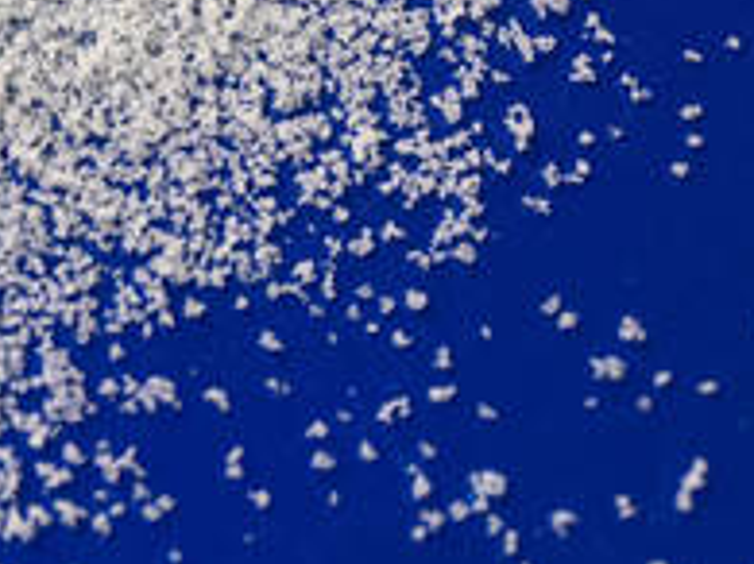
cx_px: -507
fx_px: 2264
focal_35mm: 104
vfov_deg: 13.3
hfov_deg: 16.5
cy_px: -315
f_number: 2.2
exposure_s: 1/100
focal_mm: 4.15
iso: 40
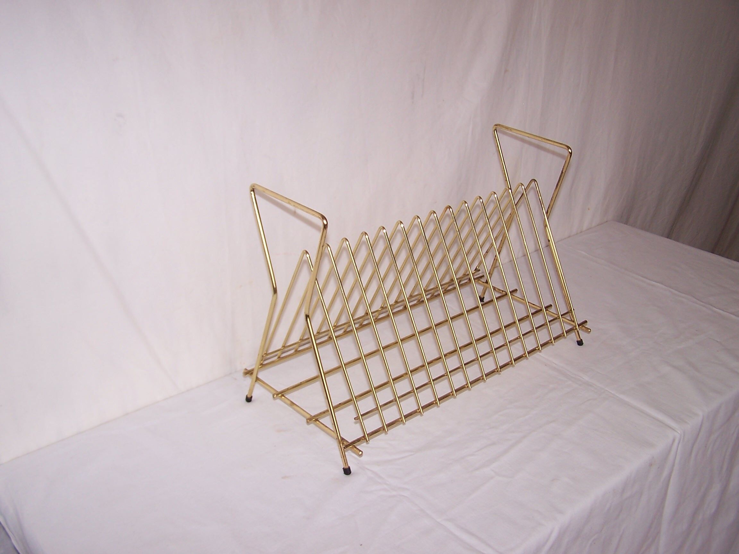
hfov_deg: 49.0
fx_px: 811
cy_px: 277
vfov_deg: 37.7
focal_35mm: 38
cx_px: 370
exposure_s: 1/60
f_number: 2.8
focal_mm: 6.3
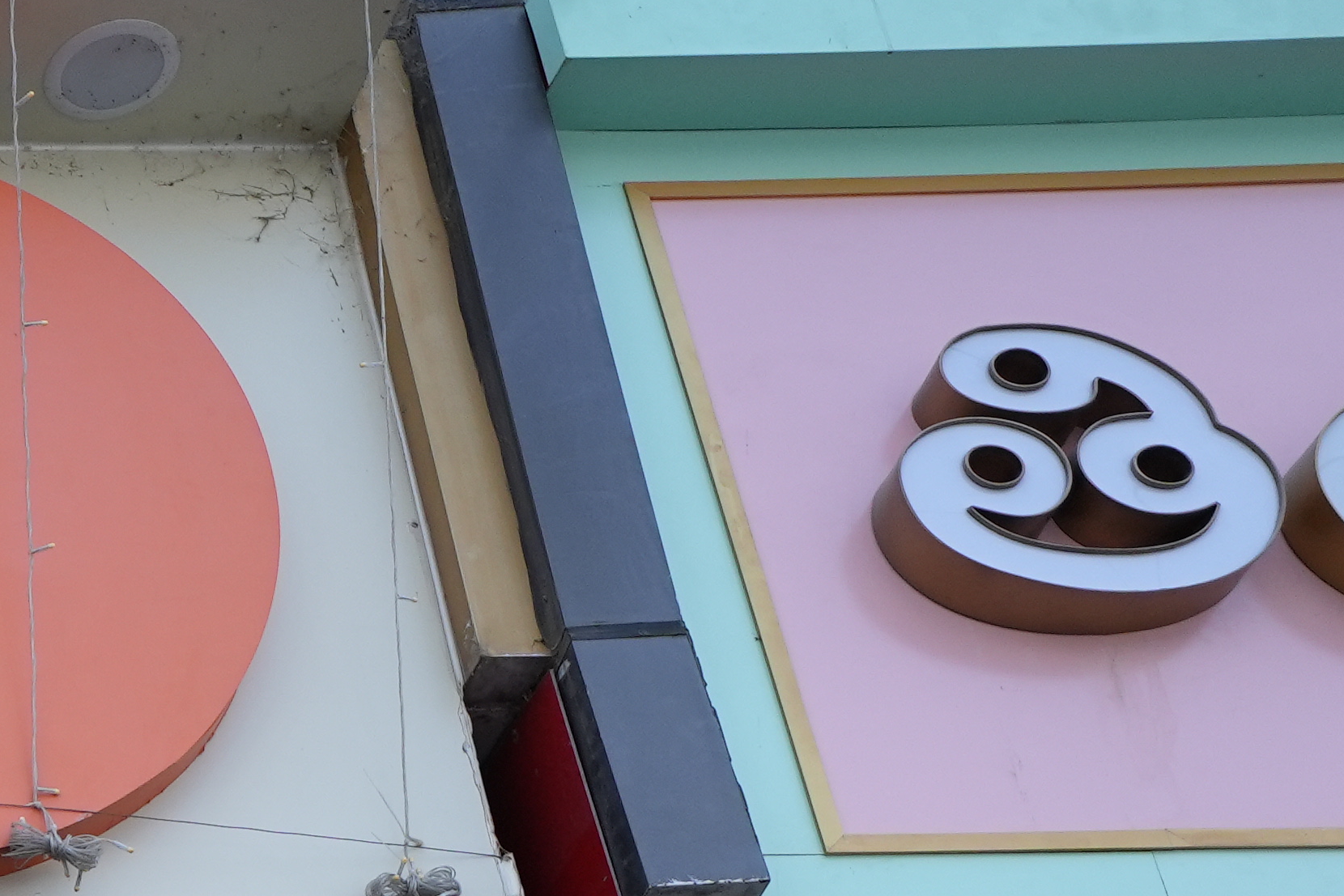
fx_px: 4256
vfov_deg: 11.4
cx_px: -1128
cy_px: 1408
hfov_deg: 15.3
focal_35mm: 114
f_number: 3.2
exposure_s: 1/3200
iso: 500
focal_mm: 27
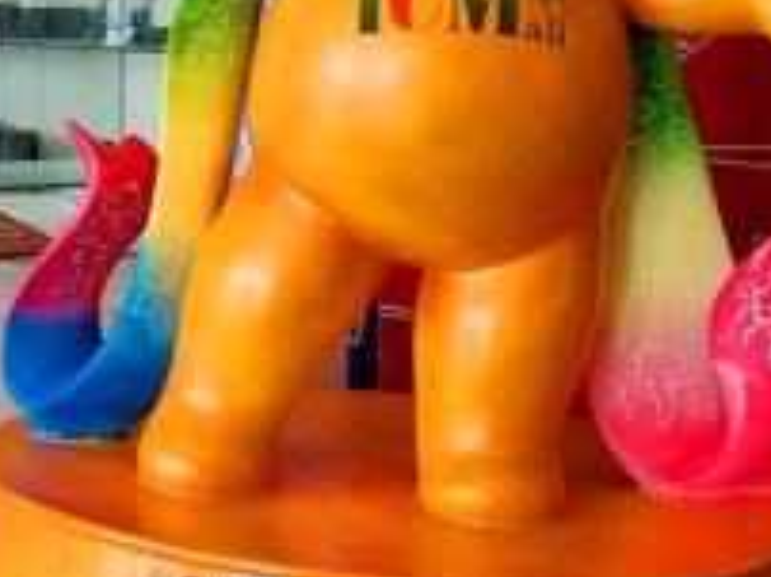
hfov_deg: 21.0
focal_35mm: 89
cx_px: -73
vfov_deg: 16.2
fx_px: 1980
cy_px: -29
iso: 80
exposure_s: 1/100
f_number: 1.7
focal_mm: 4.2
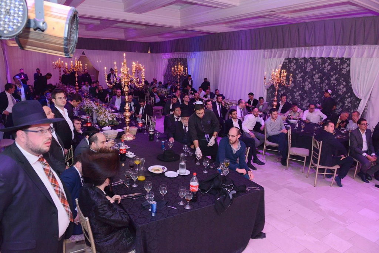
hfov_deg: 73.7
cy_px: 126
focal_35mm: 24
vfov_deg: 53.1
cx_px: 190
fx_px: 253
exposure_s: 1/100
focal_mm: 24
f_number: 5.6
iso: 4000
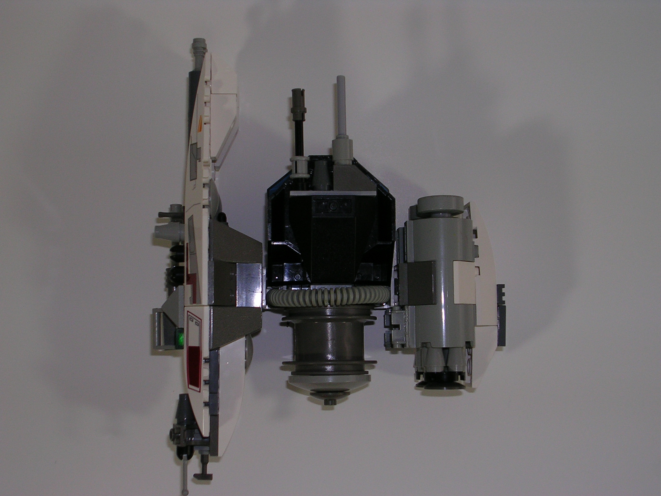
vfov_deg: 23.3
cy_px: 248
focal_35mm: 63
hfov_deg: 30.7
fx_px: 1203
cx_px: 330
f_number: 3.5
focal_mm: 9.6
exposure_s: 1/60.1
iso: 50
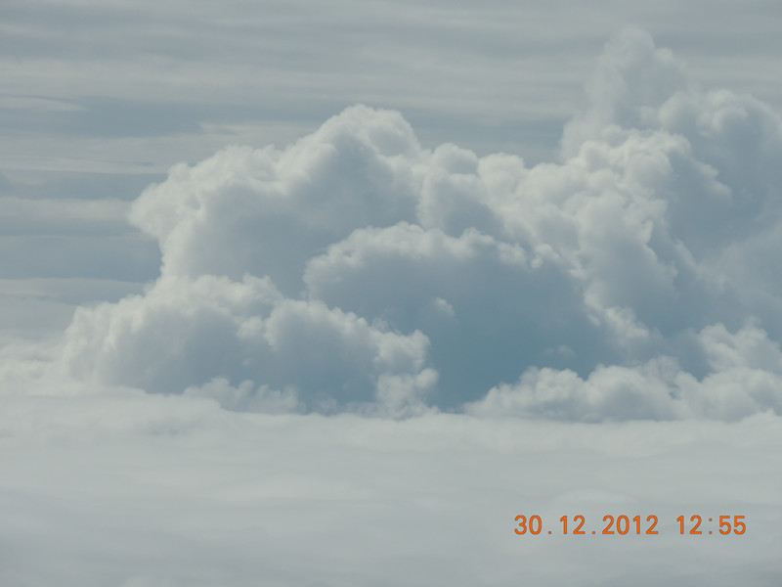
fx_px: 6777
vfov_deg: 5.0
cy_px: 294
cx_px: 391
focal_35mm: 300
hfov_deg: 6.6
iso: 100
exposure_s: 1/1600
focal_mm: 53.5
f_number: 6
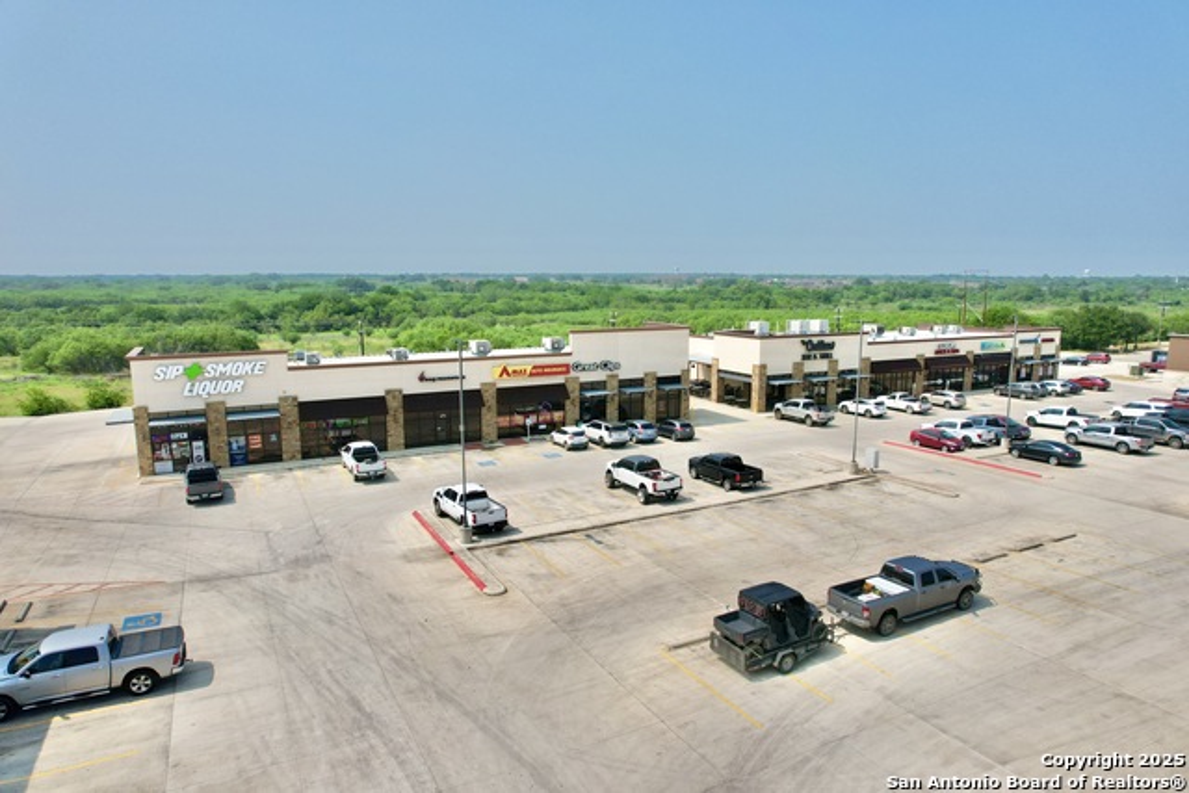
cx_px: 594
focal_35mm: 22
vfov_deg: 57.3
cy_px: 396
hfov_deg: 78.6
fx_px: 727
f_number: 2.8
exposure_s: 1/2500
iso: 100
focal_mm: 8.38
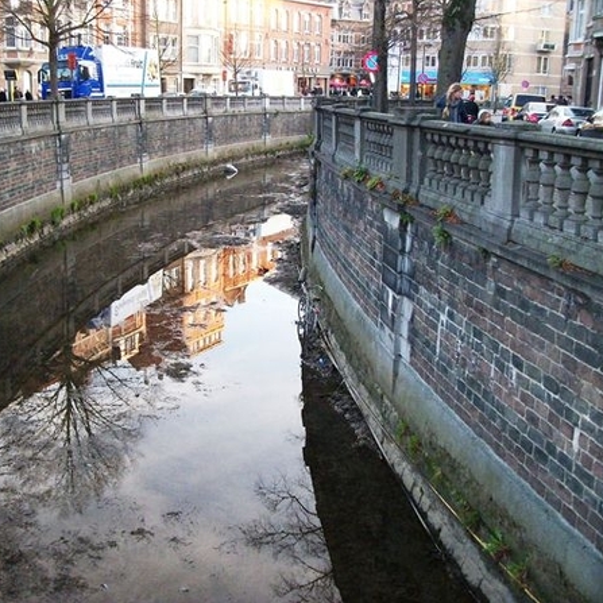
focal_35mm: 38
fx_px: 749
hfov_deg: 43.6
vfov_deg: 43.9
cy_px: 301
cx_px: 239
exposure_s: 1/80
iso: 320
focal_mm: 5.7
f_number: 2.9
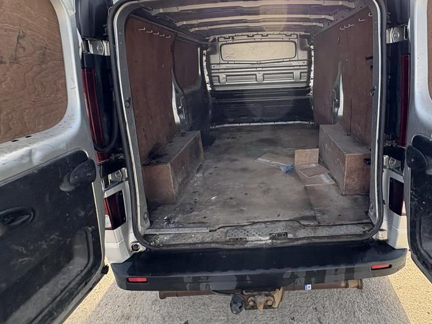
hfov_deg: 83.1
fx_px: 237
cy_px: 117
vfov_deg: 67.4
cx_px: 268
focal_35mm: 19
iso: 64
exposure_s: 1/282
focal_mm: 2.22
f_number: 2.2
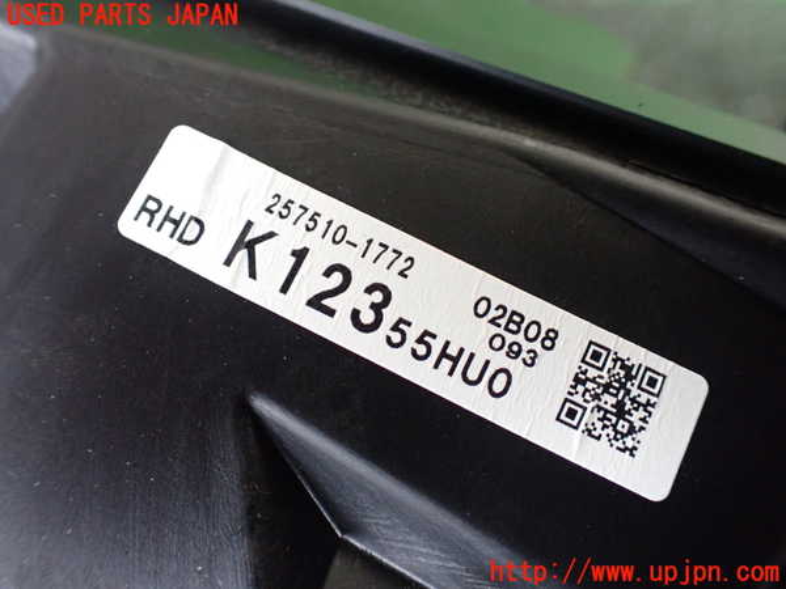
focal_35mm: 30
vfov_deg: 46.8
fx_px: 681
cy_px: 294
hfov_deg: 60.0
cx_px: 393
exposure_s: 1/100
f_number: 2.3
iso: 800
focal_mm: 5.4
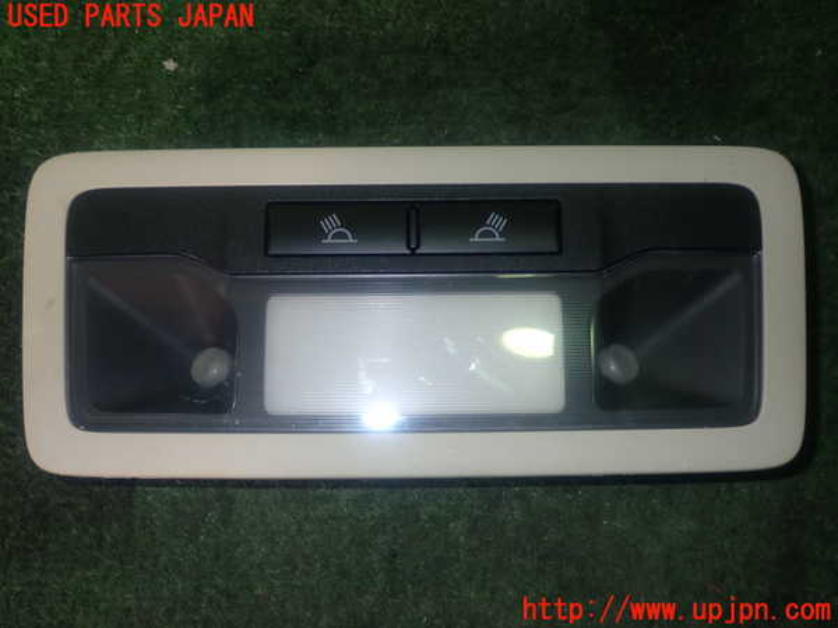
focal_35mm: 41
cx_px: 419
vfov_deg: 35.1
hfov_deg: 45.8
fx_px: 993
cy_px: 314
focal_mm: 7.31
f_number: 8
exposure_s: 1/40
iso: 200
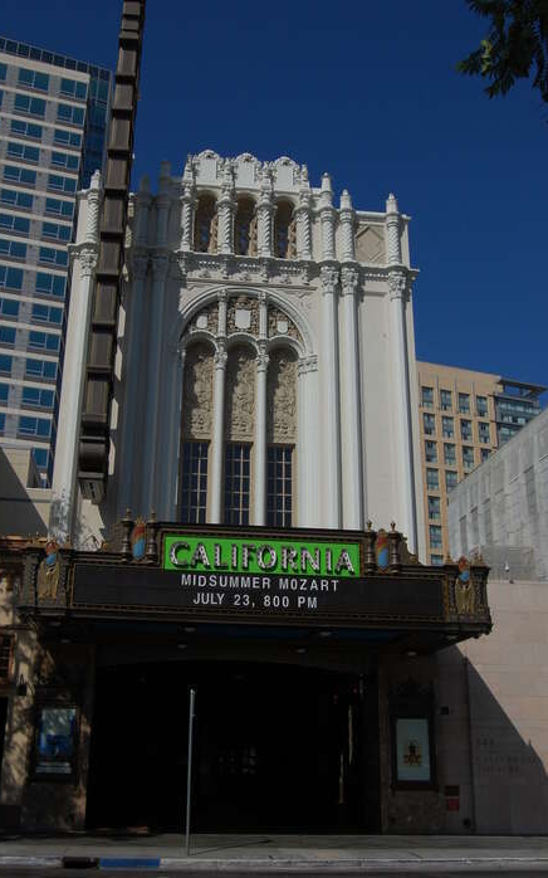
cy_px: 423
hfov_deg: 36.2
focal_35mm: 35
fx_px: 837
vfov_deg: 55.3
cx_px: 240
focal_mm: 20
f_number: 14
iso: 200
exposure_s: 1/400
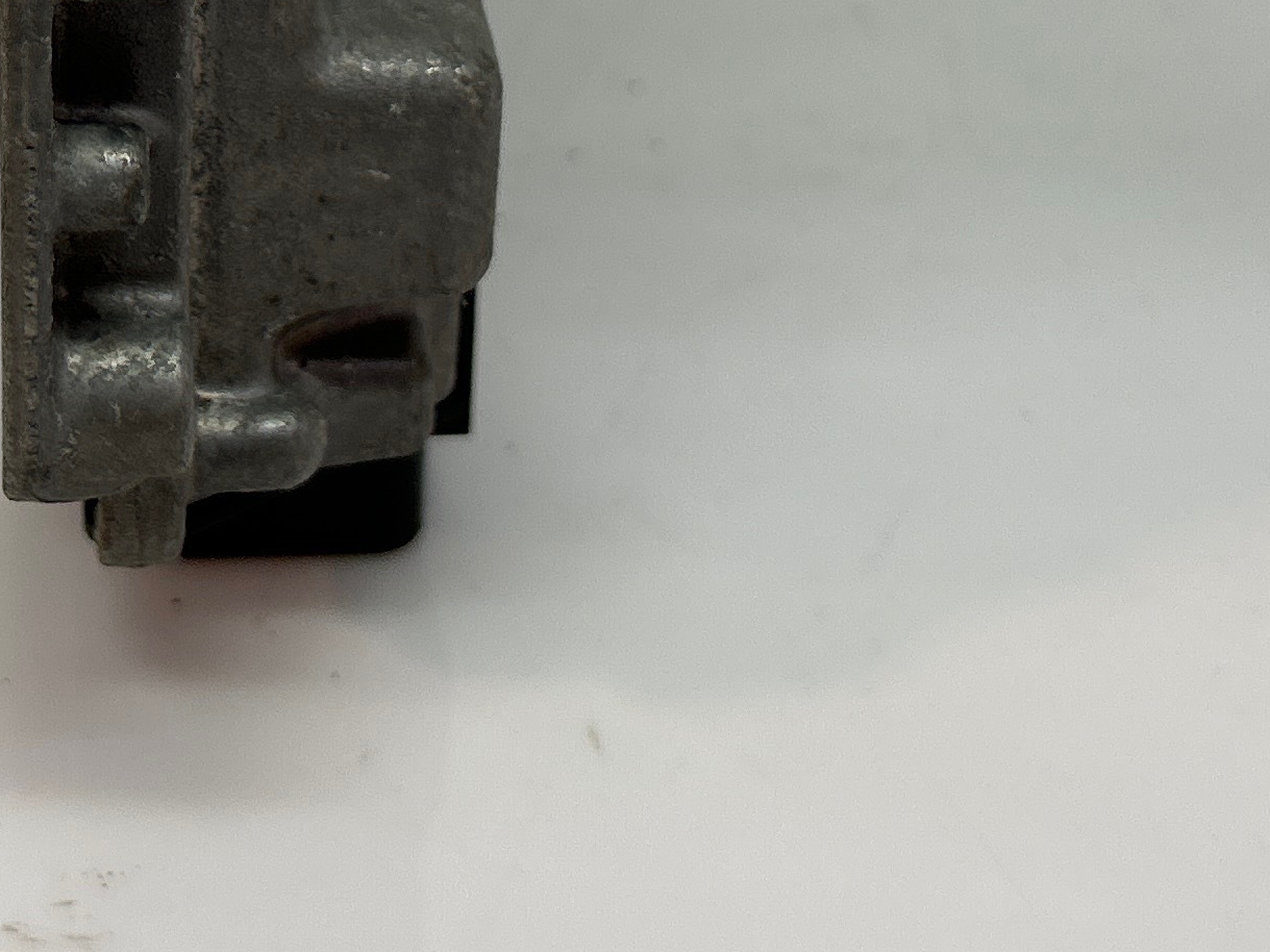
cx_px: 143
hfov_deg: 22.3
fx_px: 3155
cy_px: -335
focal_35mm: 86
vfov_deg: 16.1
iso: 40
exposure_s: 1/100
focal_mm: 5.7
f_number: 1.5
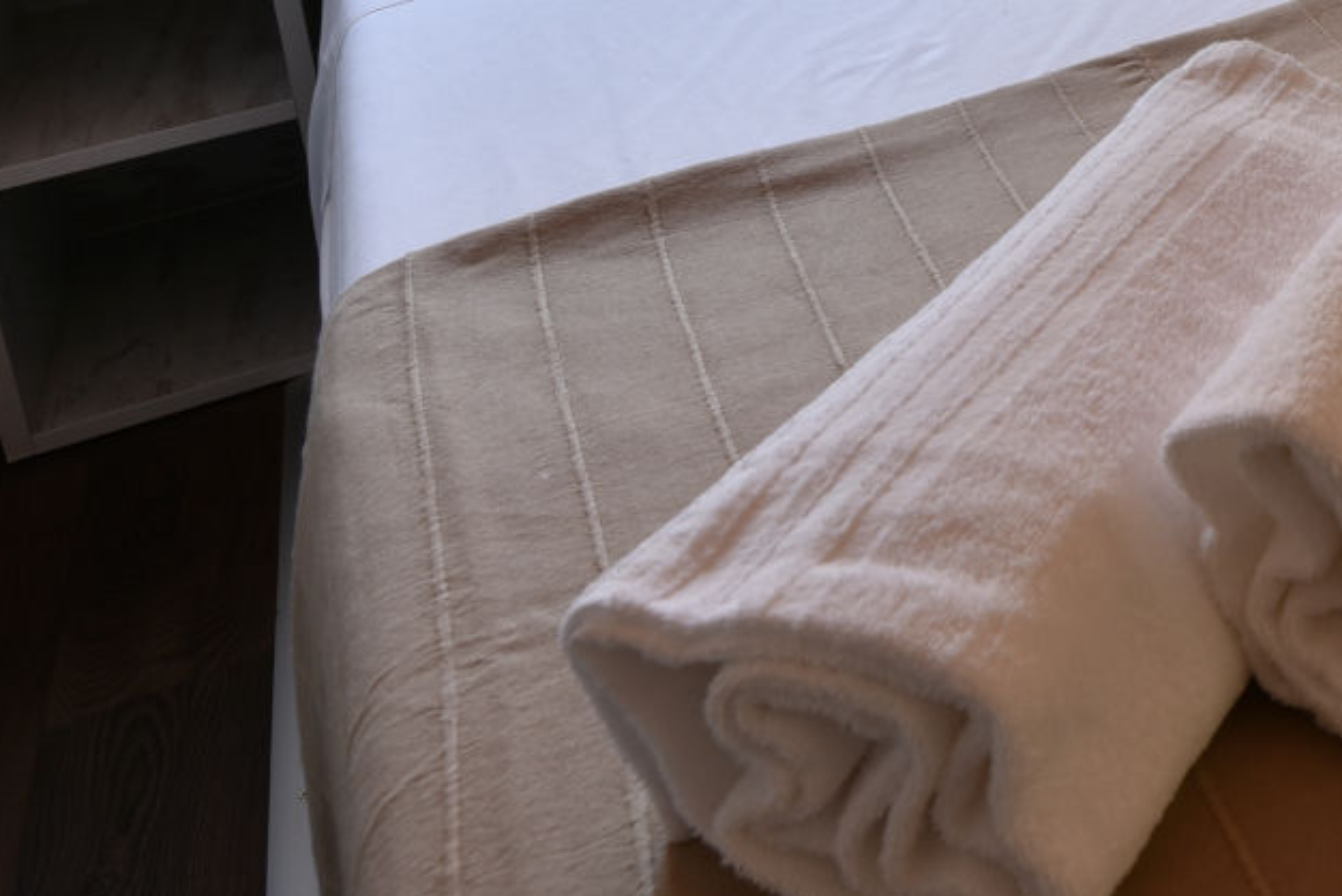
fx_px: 1715
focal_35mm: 46
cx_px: 1786
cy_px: -409
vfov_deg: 23.8
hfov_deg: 31.6
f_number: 8
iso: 100
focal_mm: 15
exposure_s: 1/15
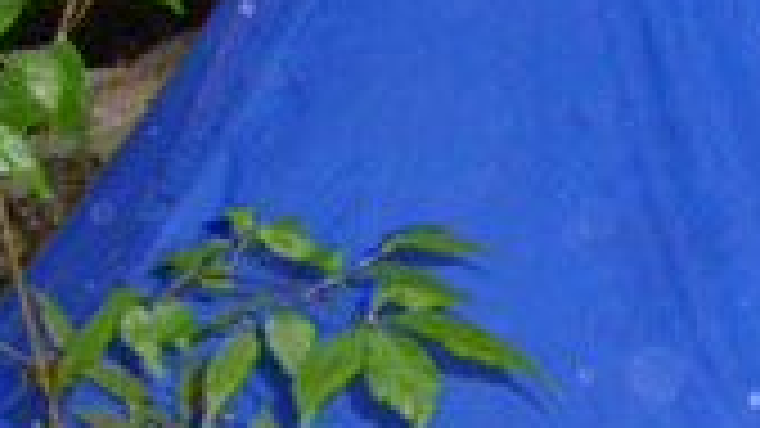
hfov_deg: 11.4
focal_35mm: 181
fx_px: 3647
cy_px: 324
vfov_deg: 6.7
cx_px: 1174
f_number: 2.8
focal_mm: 5.8
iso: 300
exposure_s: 1/30
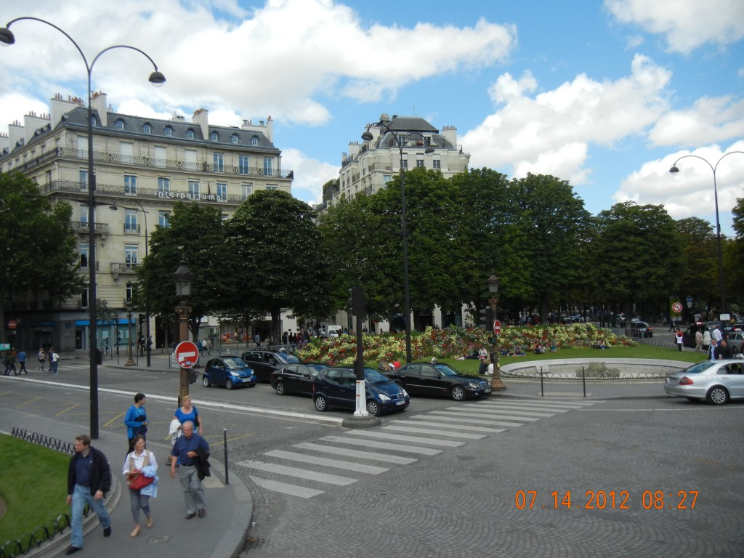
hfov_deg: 60.0
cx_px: 372
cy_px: 279
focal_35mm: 30
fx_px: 645
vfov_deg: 46.8
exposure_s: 1/310
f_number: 7
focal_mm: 5.4
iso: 160
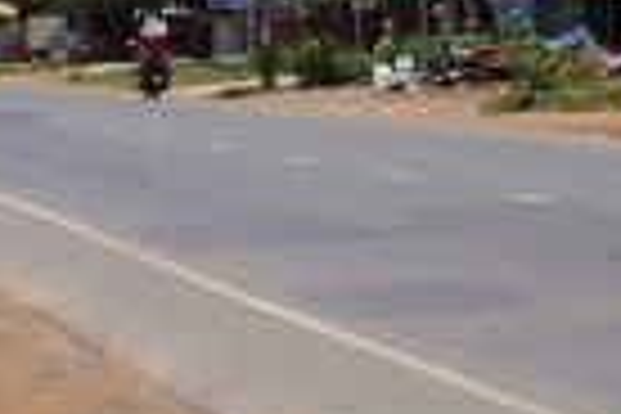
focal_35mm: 183
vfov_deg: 7.5
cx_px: 86
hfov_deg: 11.2
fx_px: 3157
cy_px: 9
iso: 100
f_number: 11
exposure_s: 1/250
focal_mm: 28
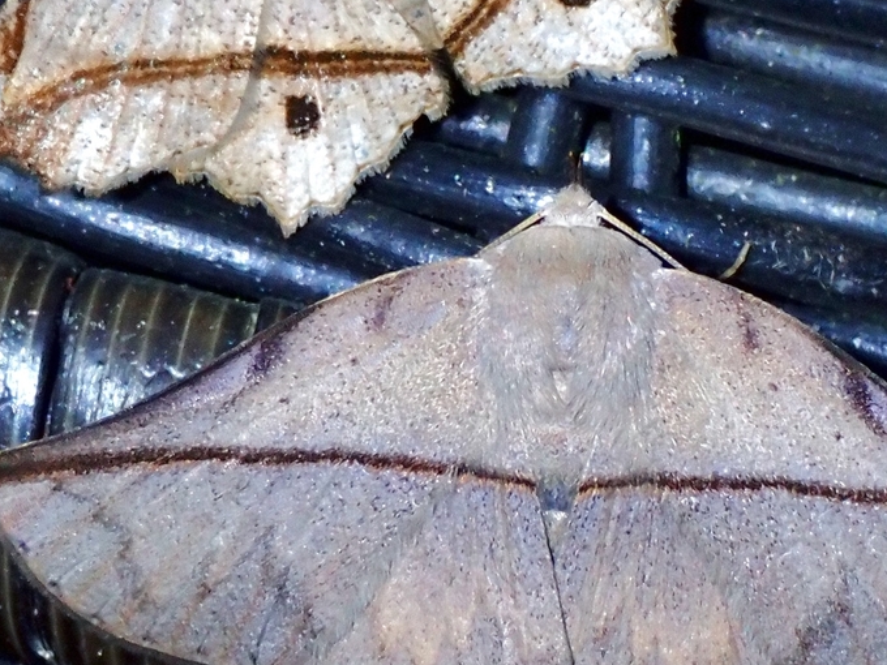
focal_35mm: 129
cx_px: 545
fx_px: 3305
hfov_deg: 15.3
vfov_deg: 11.5
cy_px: 380
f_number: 16
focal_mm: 13.65
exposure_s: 1/200
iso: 200
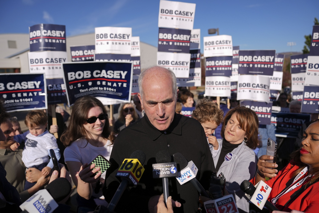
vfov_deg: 53.1
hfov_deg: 73.7
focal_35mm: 24
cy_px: 106
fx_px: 213
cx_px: 160
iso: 160
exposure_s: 1/6400
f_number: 2.8
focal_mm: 24
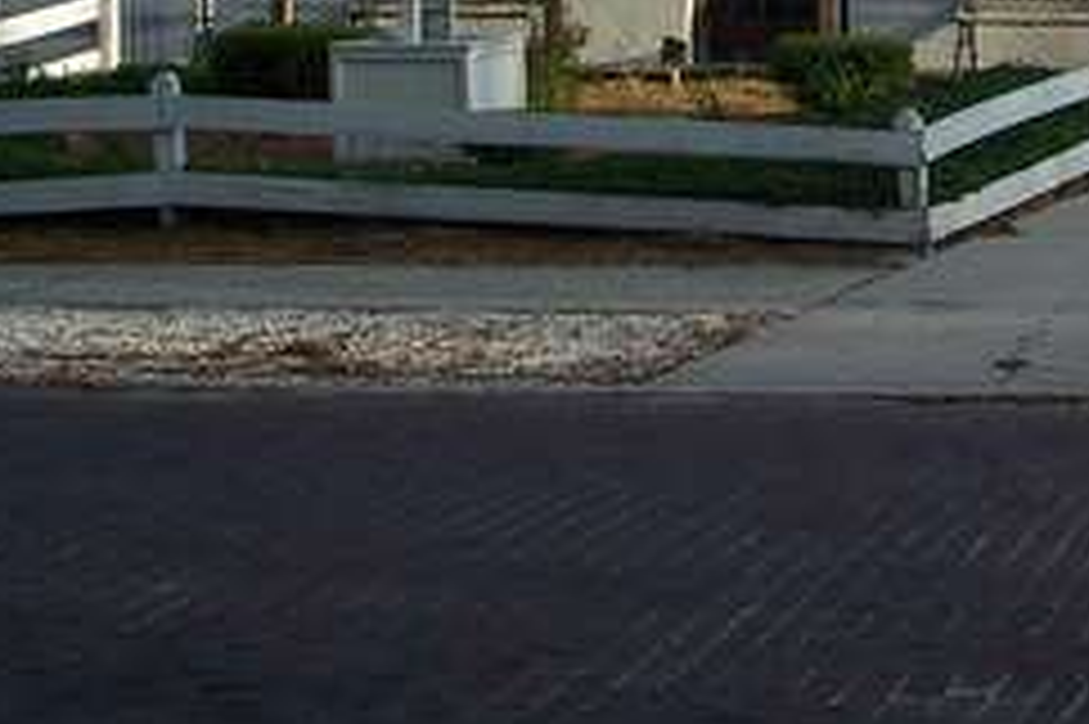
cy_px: -333
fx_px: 3688
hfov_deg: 15.7
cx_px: 1557
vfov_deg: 10.8
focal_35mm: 122
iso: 64
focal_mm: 7.8
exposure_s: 1/500
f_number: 2.8
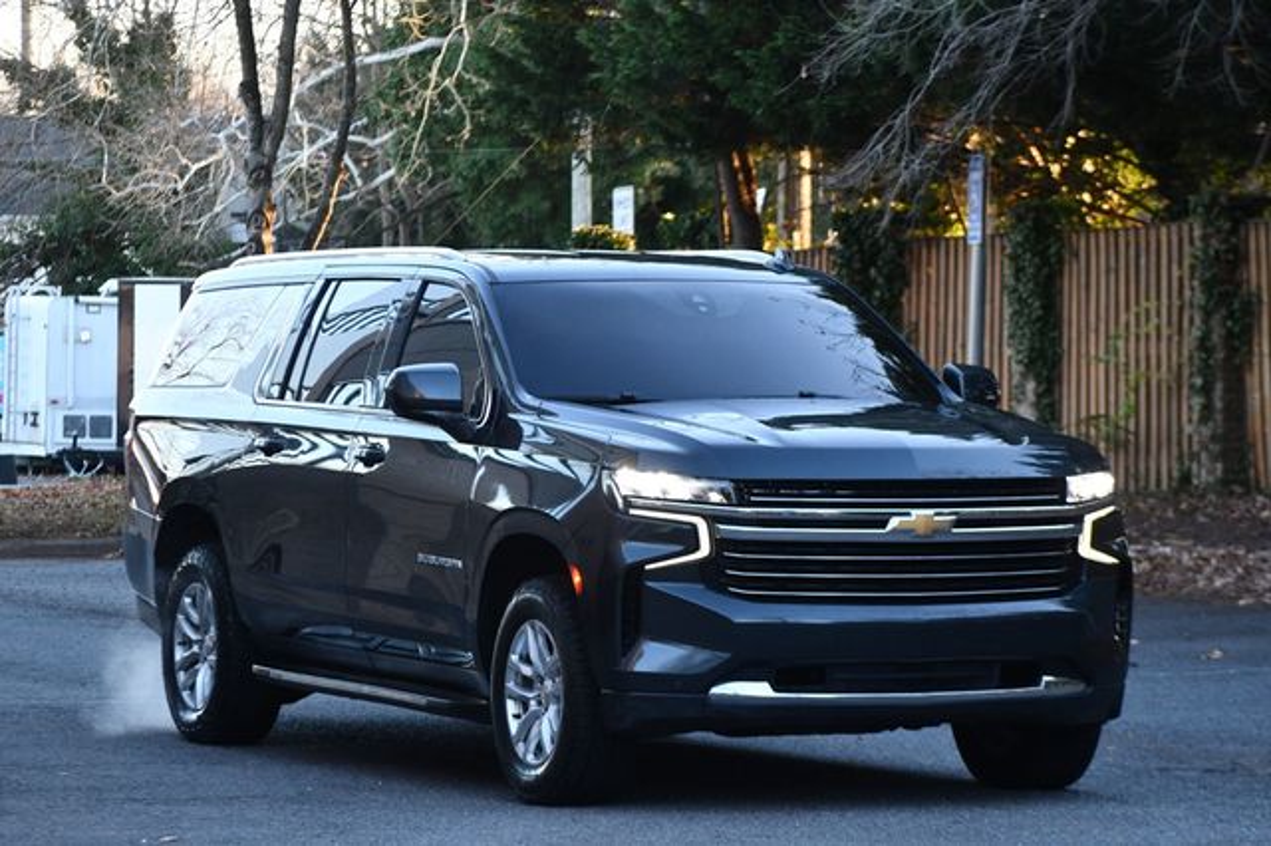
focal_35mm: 150
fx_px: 5293
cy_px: 423
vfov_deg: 9.1
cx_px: 636
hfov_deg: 13.7
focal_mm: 100
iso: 800
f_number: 4.8
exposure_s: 1/200
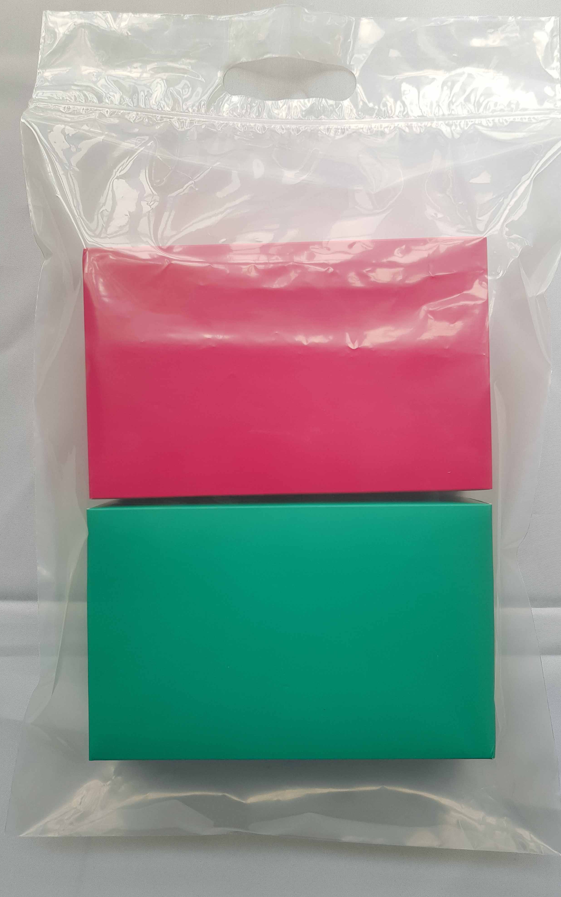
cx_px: 288
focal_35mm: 28
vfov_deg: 66.5
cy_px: 448
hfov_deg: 44.5
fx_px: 685
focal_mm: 4.3
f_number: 1.7
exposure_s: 1/123
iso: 40
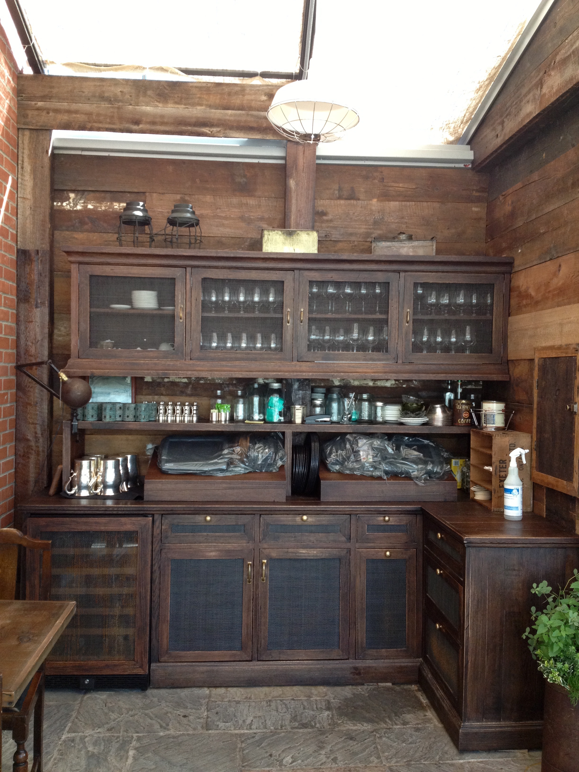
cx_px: 290
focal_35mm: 35
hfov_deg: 40.7
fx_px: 781
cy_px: 386
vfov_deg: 52.6
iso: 100
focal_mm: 4.28
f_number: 2.4
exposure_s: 1/120
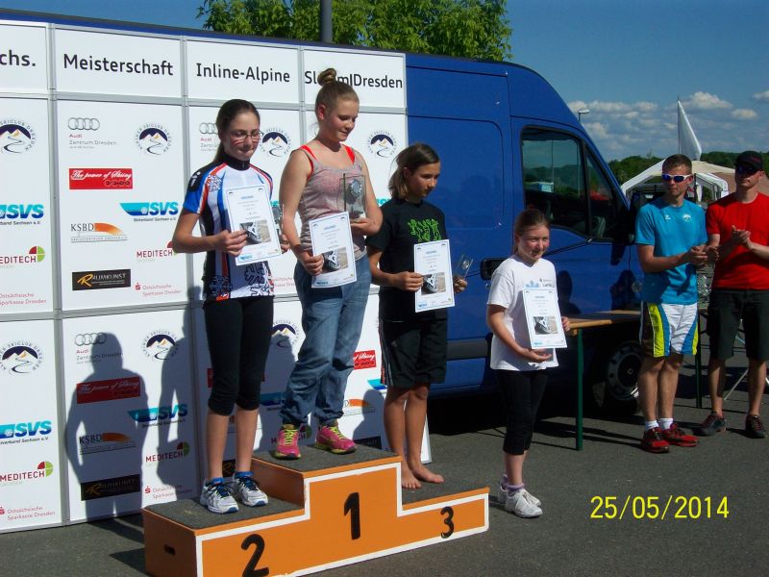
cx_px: 384
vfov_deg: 27.5
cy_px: 288
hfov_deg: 36.2
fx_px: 1177
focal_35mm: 53
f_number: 7
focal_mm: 8.8
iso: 80
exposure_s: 1/644
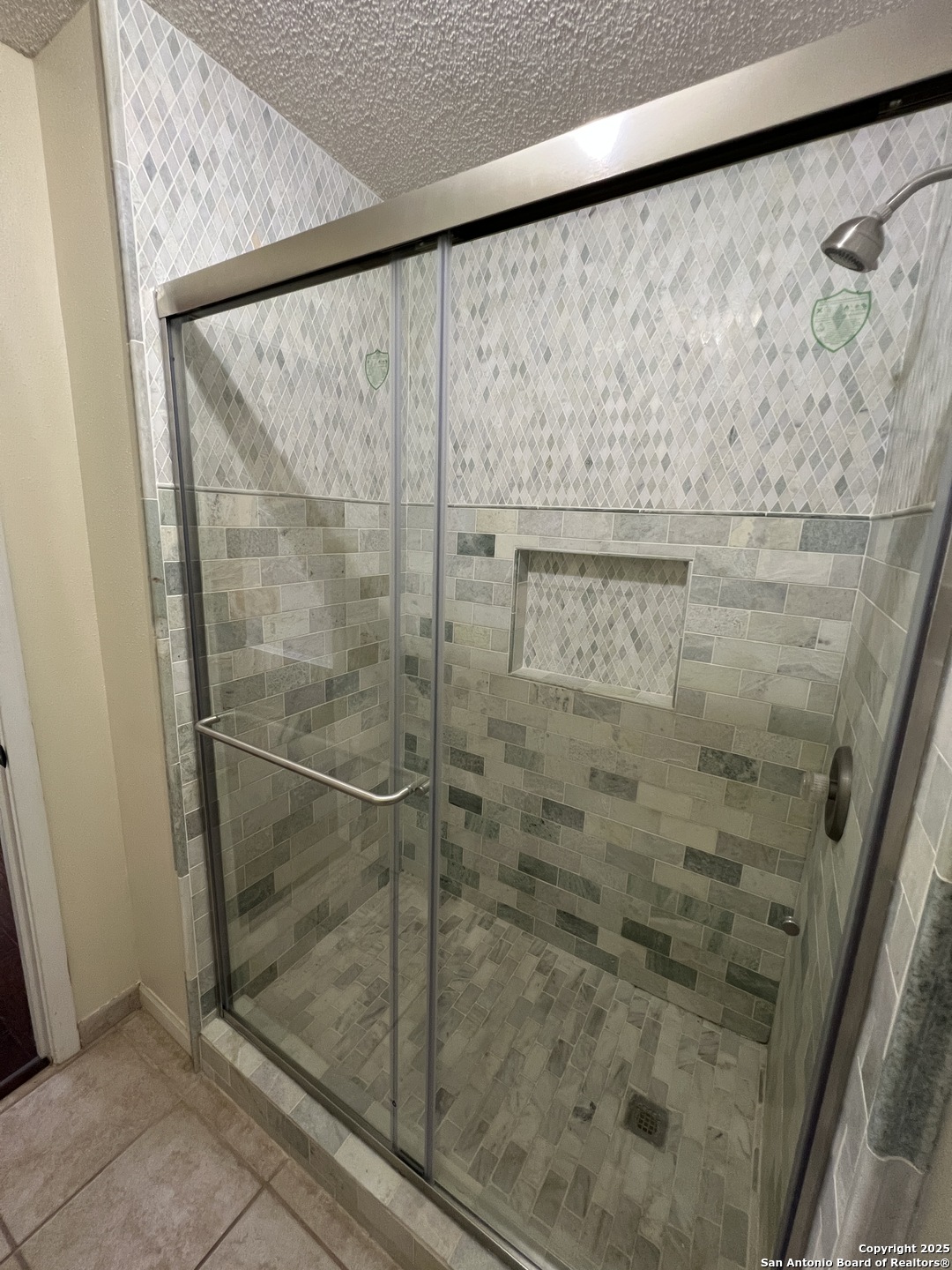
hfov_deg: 89.9
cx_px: 476
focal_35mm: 13
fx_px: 477
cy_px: 635
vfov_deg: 106.2
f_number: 1.8
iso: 200
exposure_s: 1/60
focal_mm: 1.57
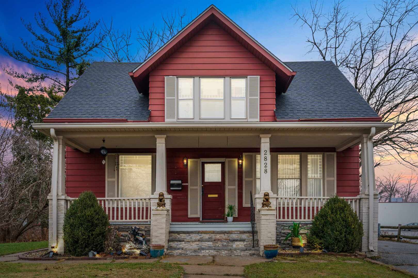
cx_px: 209
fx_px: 337
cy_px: 139
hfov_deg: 63.7
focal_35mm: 29
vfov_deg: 45.0
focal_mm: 29
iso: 400
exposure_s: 1/50
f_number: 9
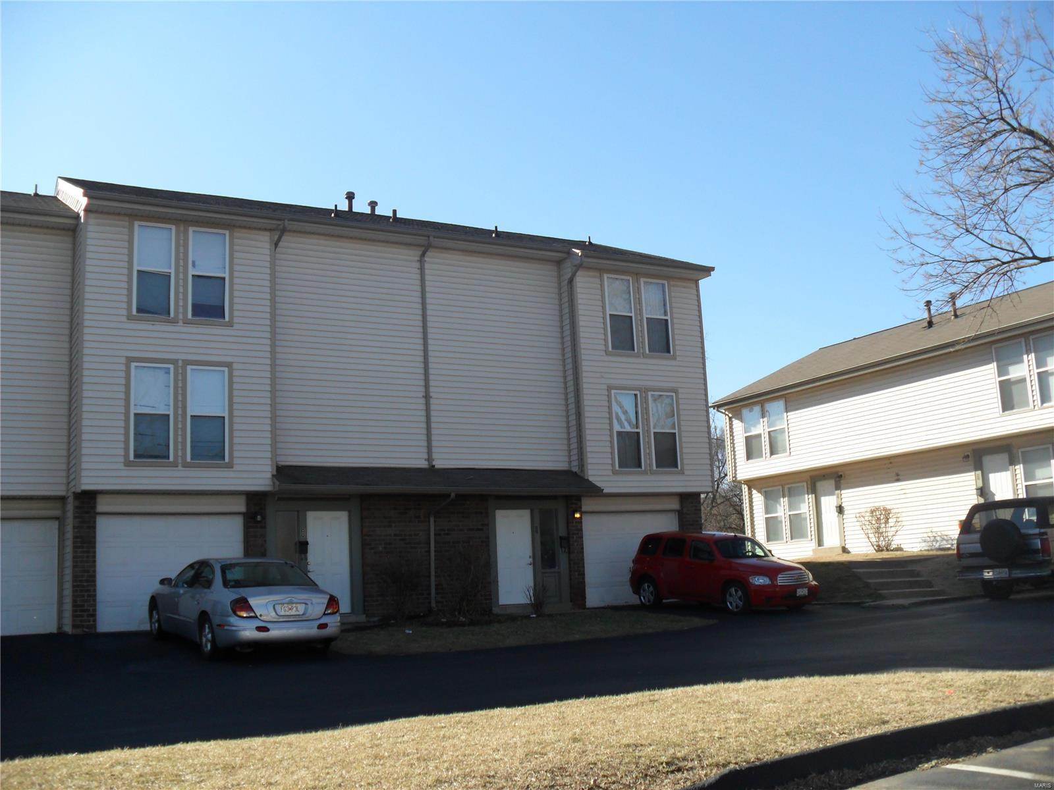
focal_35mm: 35
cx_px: 527
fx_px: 1066
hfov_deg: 52.6
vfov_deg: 40.7
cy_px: 395
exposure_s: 1/125
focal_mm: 6.3
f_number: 7.6
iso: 80
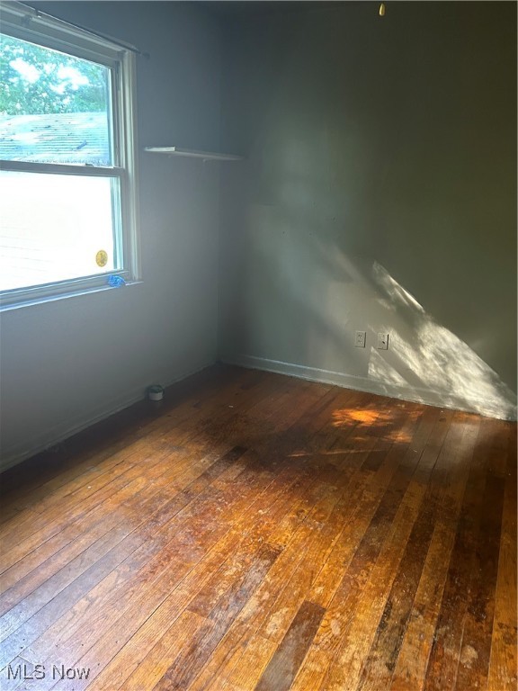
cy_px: 346
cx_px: 259
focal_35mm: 26
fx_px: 519
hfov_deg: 53.1
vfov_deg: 67.3
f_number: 1.5
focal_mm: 5.7
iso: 400
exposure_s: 1/60
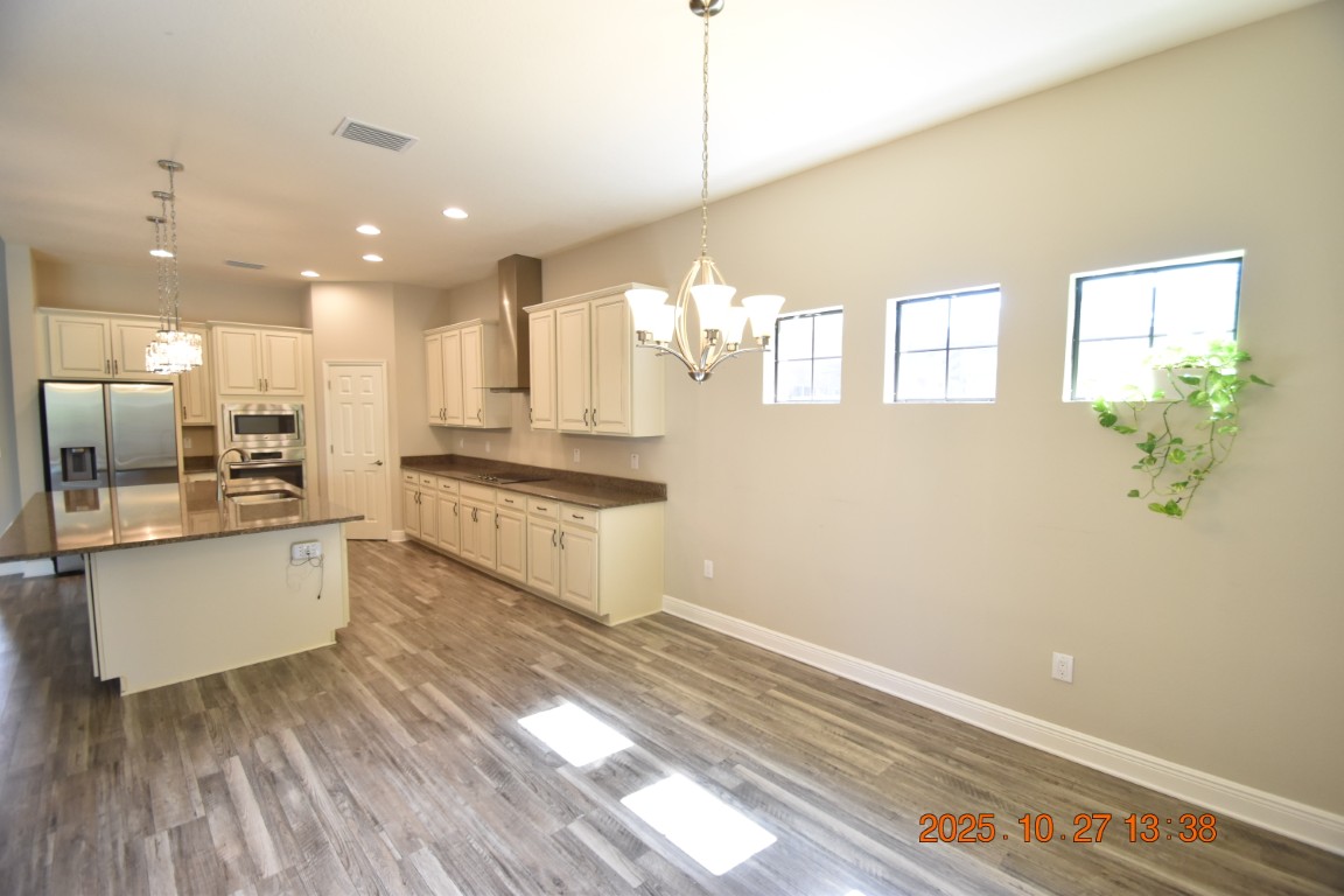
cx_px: 672
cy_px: 448
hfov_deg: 100.4
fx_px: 560
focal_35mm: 15
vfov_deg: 77.3
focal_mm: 10
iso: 800
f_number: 3.5
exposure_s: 1/90
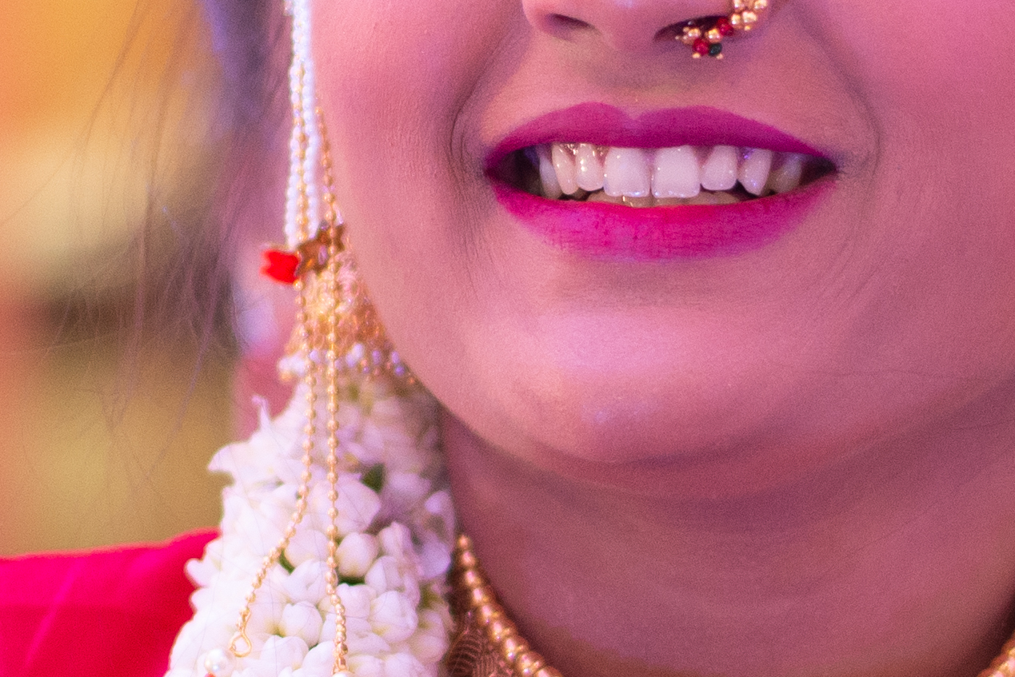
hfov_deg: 8.7
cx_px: 550
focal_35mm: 237
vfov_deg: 5.8
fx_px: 6684
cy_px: 366
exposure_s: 1/400
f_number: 1.8
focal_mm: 50
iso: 1000
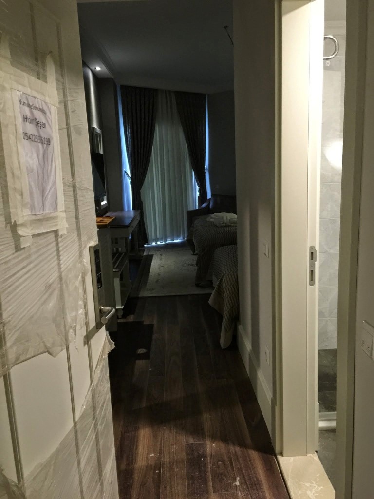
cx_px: 187
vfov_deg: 61.7
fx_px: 418
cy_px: 250
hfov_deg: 48.2
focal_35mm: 29
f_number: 2.2
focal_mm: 4.15
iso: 125
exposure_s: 1/10
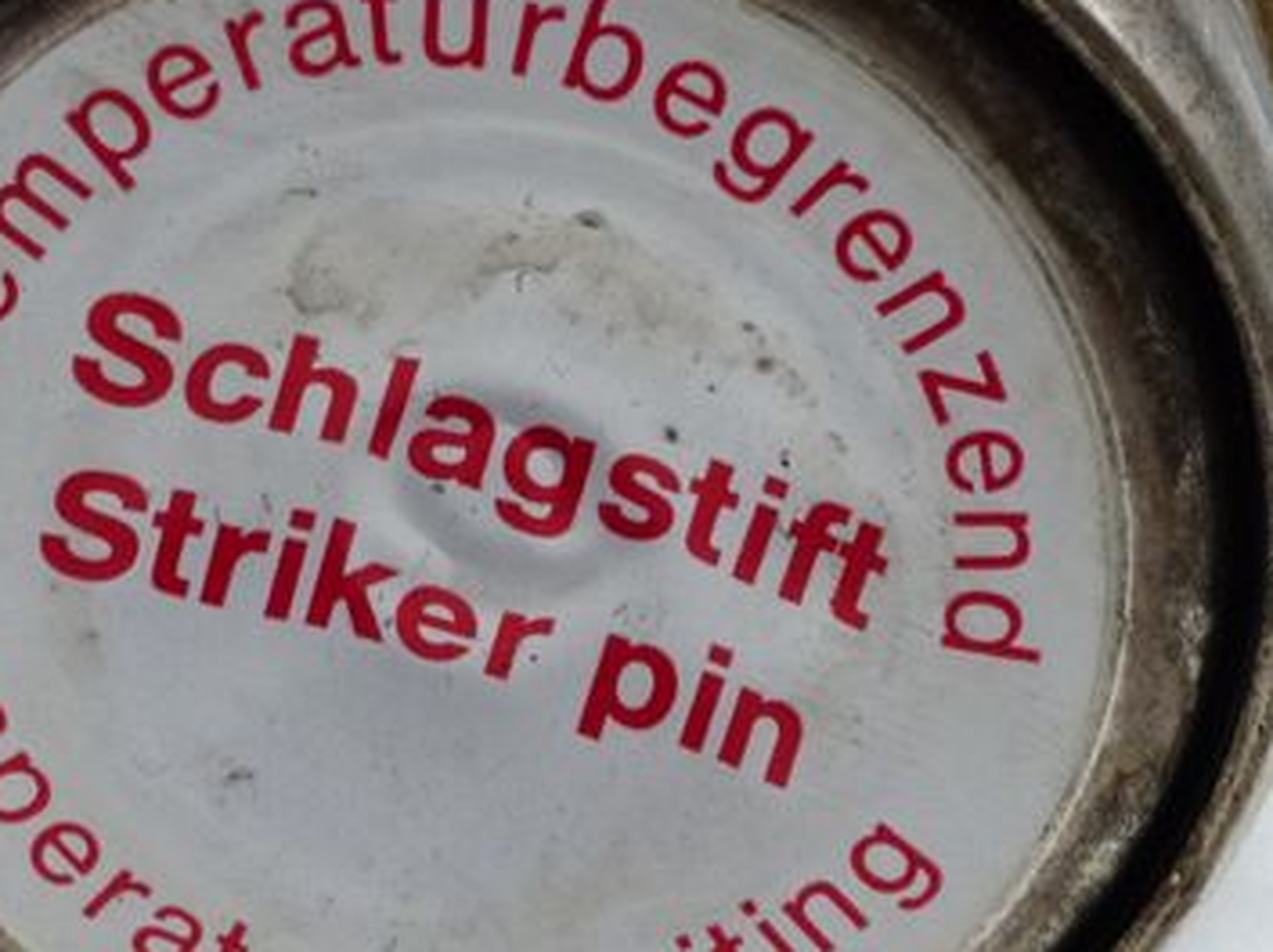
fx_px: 4335
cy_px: 422
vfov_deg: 12.5
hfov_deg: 16.7
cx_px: 599
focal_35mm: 118
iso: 400
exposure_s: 1/25
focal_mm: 9.4
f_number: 6.3
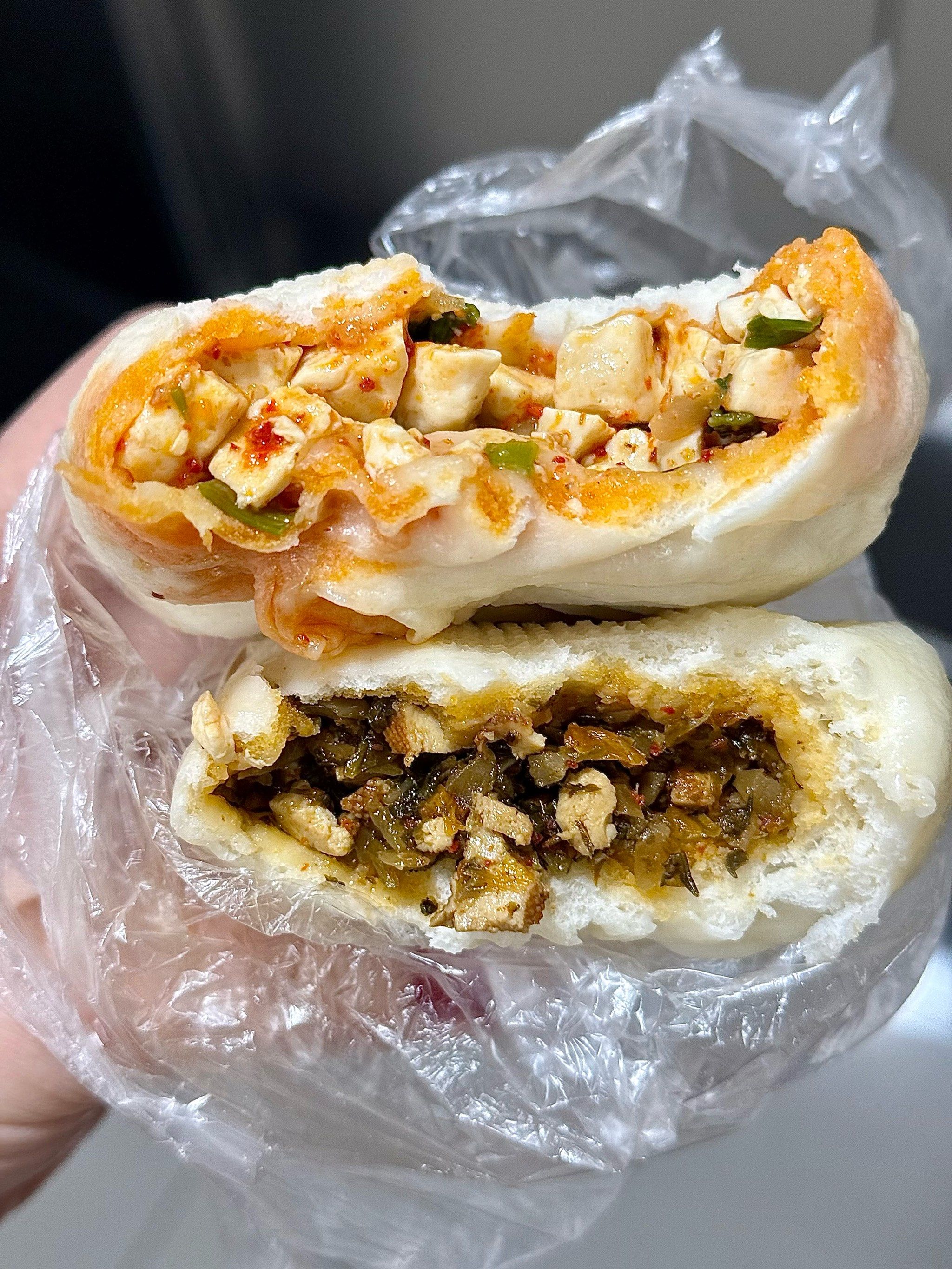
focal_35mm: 48
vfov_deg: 39.7
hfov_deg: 30.3
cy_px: 634
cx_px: 476
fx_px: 1760
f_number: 1.78
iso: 125
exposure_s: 1/50
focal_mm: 6.76
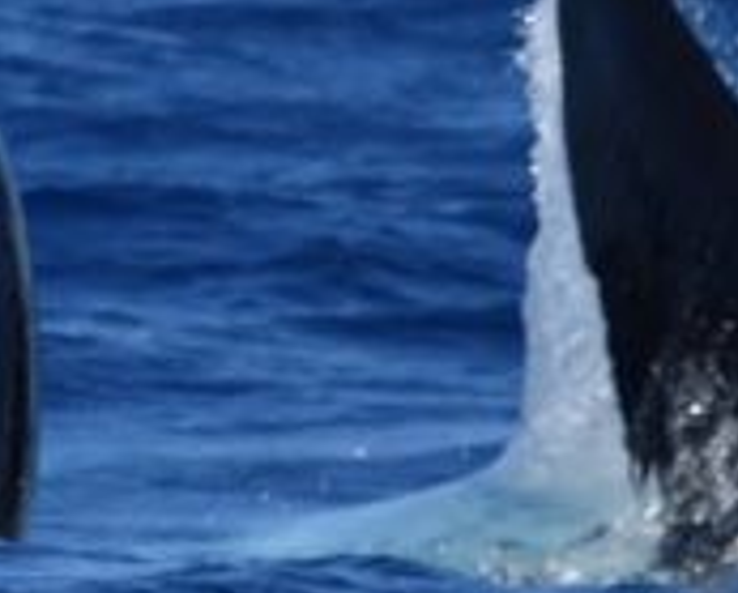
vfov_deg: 0.6
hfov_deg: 0.7
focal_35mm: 2600
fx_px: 56885
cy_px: 173
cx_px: 269
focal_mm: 600
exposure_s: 1/8000
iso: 1100
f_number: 6.3
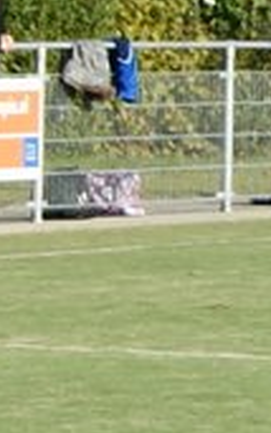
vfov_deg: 5.6
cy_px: -8
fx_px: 4434
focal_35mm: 376
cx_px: 615
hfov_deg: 3.5
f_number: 5.6
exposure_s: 1/400
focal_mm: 35
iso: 100
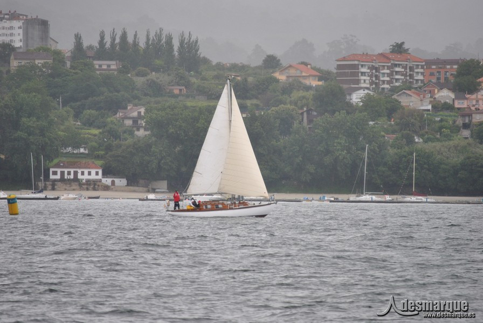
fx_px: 4030
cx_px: 242
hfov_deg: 6.9
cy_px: 162
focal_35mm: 300
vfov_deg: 4.6
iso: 320
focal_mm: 200
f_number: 5.6
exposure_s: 1/500
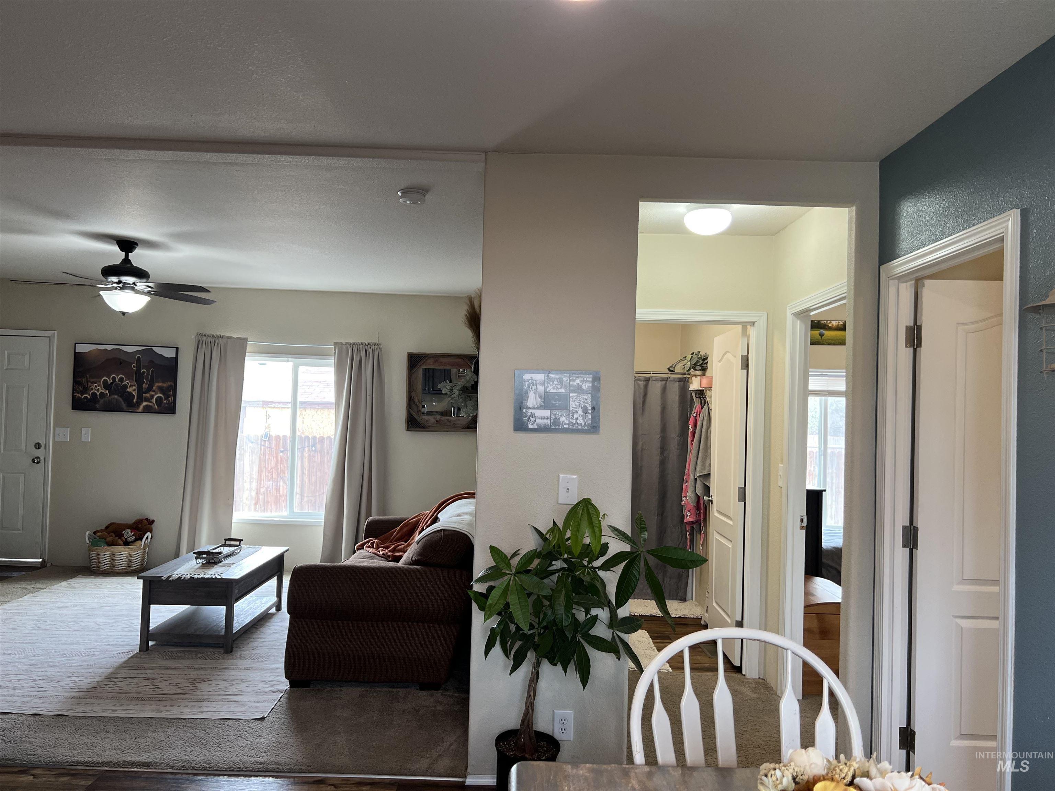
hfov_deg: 67.3
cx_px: 528
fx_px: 792
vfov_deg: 53.1
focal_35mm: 26
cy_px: 396
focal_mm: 5.7
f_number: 1.5
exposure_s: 1/120
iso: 100
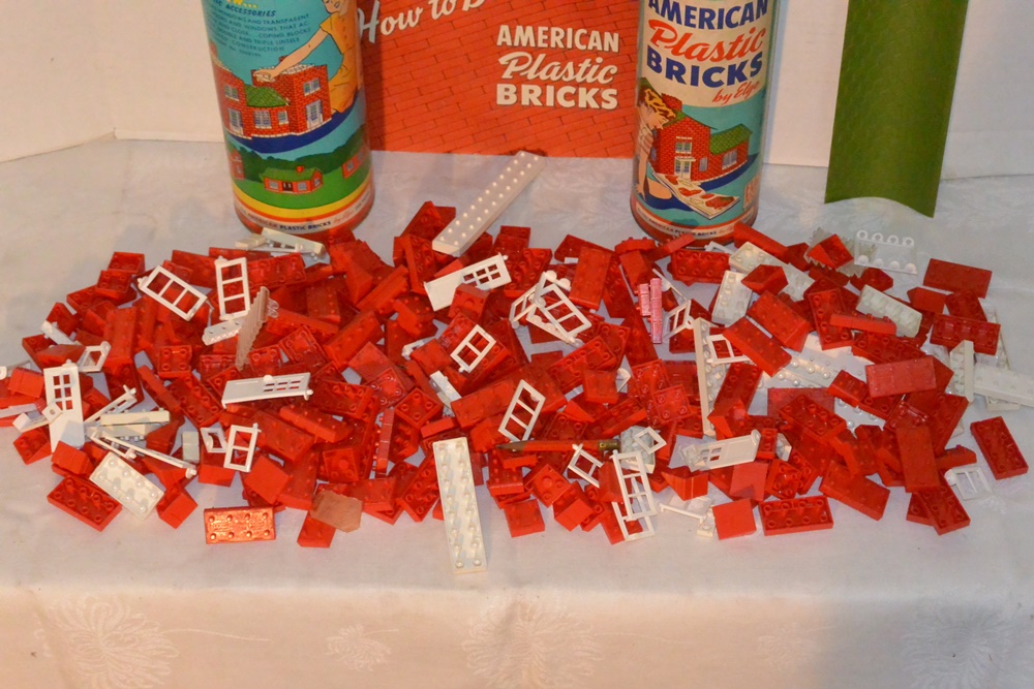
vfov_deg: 19.7
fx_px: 1982
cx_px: 517
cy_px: 344
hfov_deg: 29.2
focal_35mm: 69
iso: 3200
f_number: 5.3
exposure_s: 1/60
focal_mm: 25.9
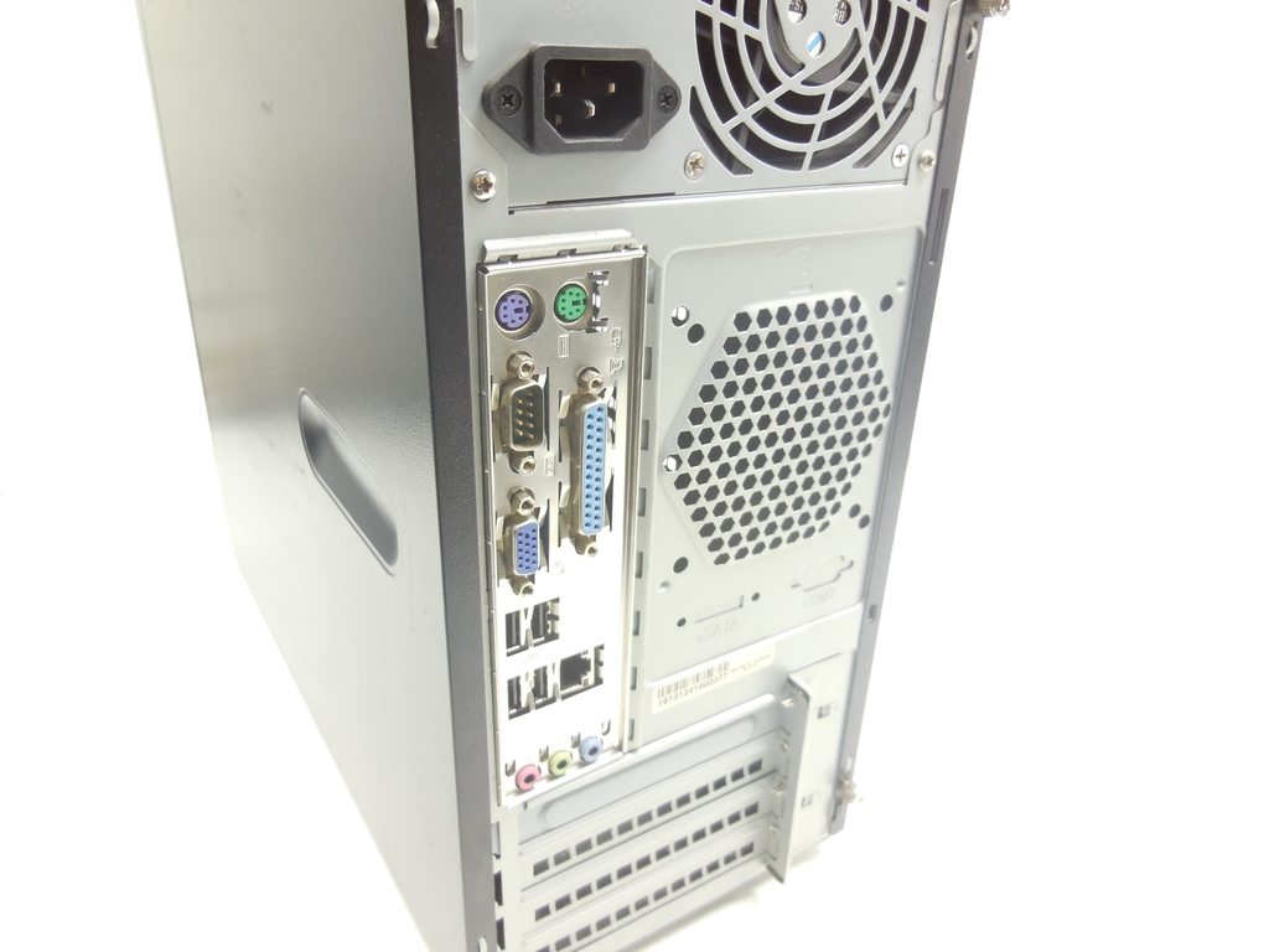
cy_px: 476
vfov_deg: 54.9
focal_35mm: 25
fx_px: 916
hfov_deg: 69.4
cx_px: 634
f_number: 3.1
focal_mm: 4.5
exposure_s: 1/30
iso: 160
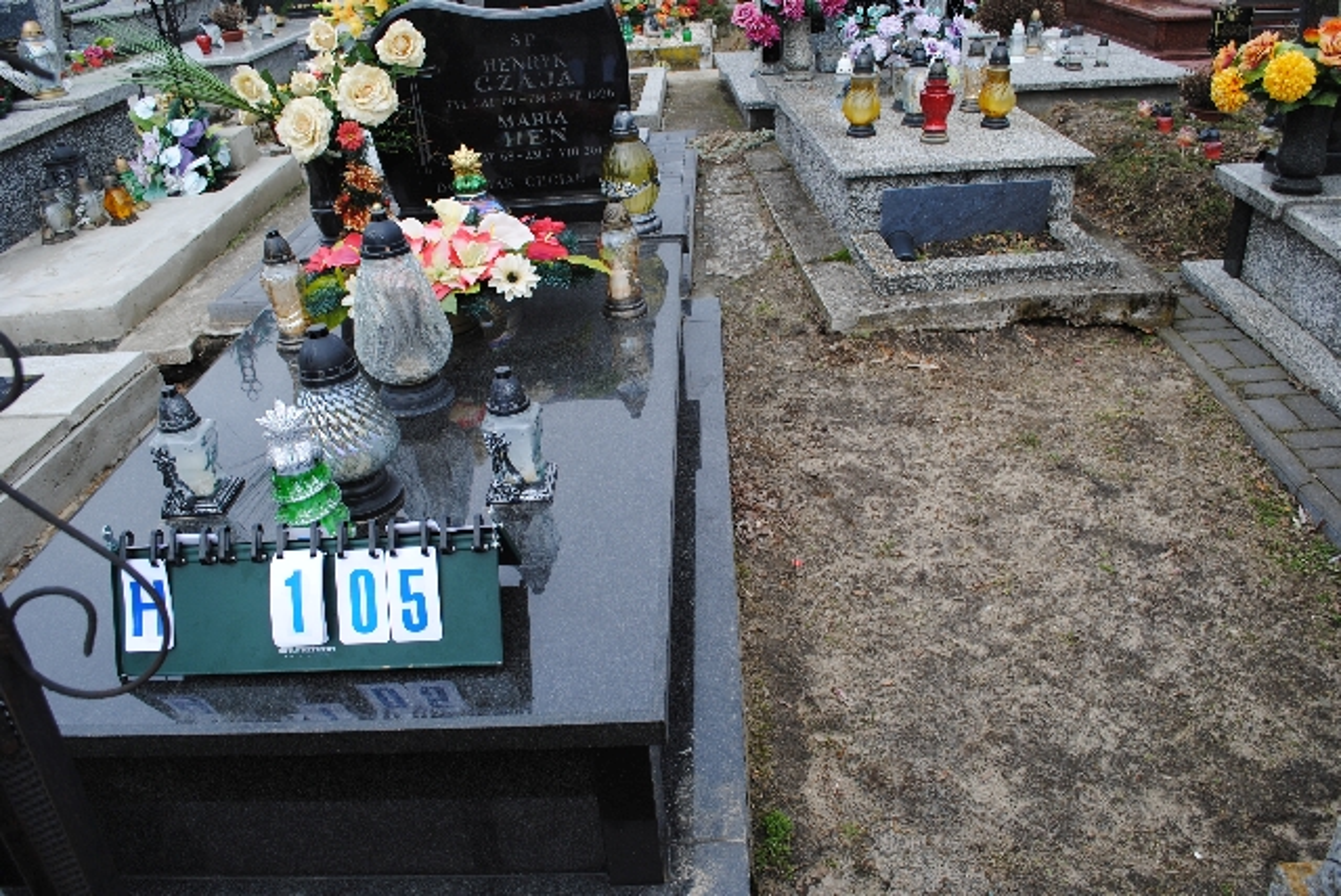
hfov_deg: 67.3
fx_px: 1007
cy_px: 448
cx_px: 670
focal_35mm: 27
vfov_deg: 48.0
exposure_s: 1/160
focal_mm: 18
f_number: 6.3
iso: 100
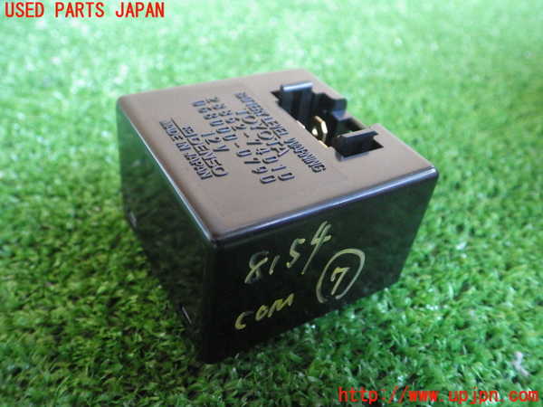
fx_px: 486
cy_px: 204
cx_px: 272
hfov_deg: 58.4
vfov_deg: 45.4
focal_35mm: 31
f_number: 2.3
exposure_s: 1/45
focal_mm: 5.5
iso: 1600
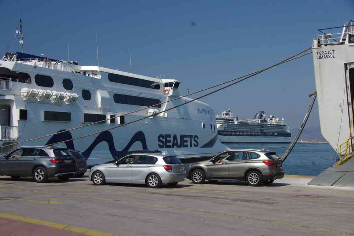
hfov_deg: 34.4
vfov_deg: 23.3
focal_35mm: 58
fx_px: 572
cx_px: 177
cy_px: 118
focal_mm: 38.8
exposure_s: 1/160
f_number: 11
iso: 200
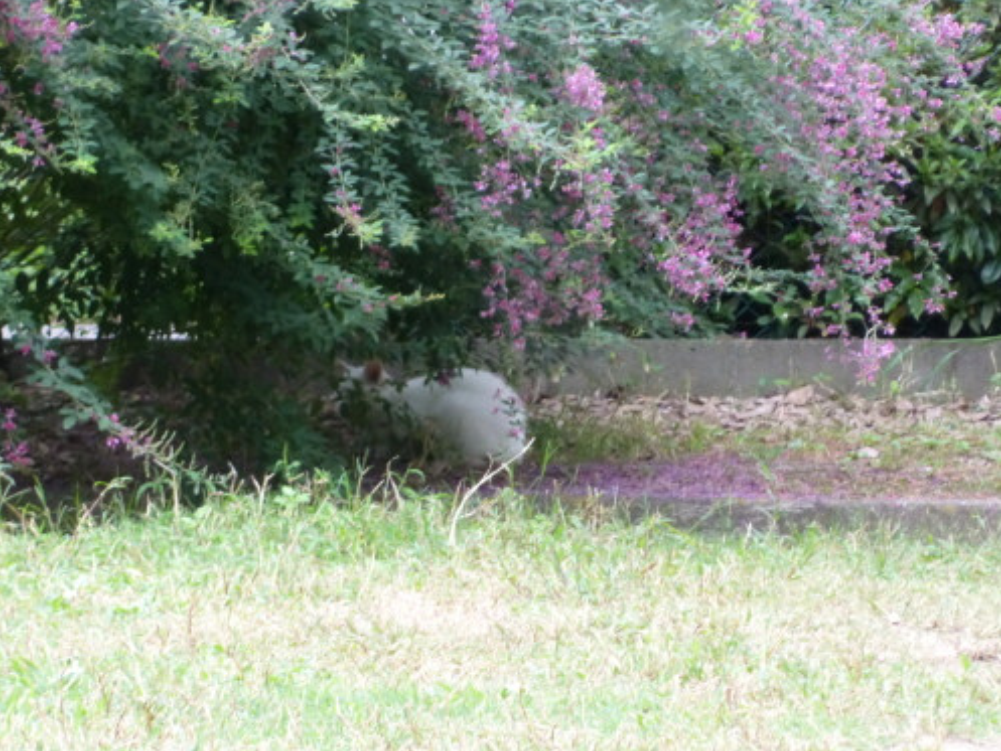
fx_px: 10268
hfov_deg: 5.6
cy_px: 376
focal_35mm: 355
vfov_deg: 4.2
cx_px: 502
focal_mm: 45
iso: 400
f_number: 5.9
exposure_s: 1/15
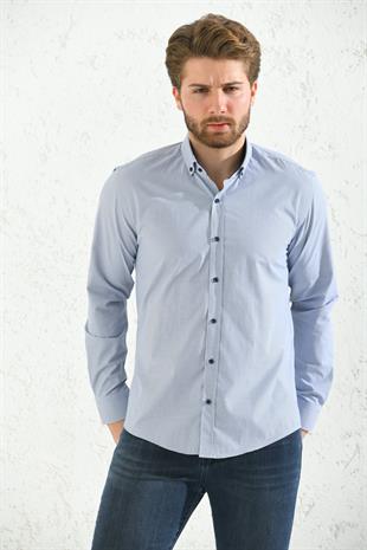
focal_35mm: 175
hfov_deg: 7.8
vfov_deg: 11.7
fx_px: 2676
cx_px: 184
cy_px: 275
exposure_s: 1/160
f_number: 6.3
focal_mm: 175
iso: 125
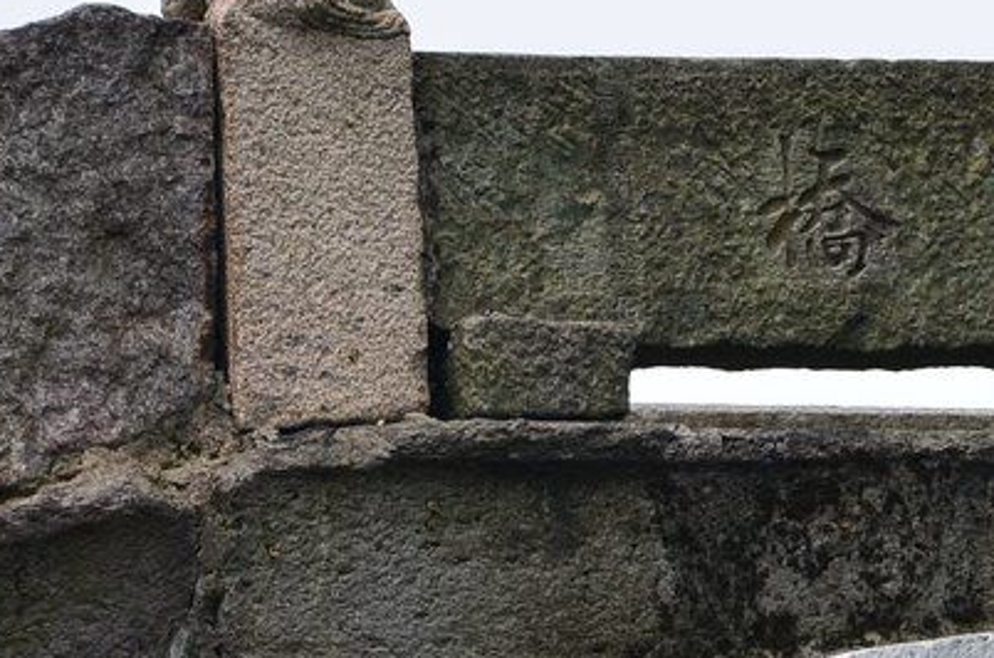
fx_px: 11053
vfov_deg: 3.4
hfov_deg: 5.1
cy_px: 448
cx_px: 1076
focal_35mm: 401
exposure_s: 1/125
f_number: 11
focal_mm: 105
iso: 140
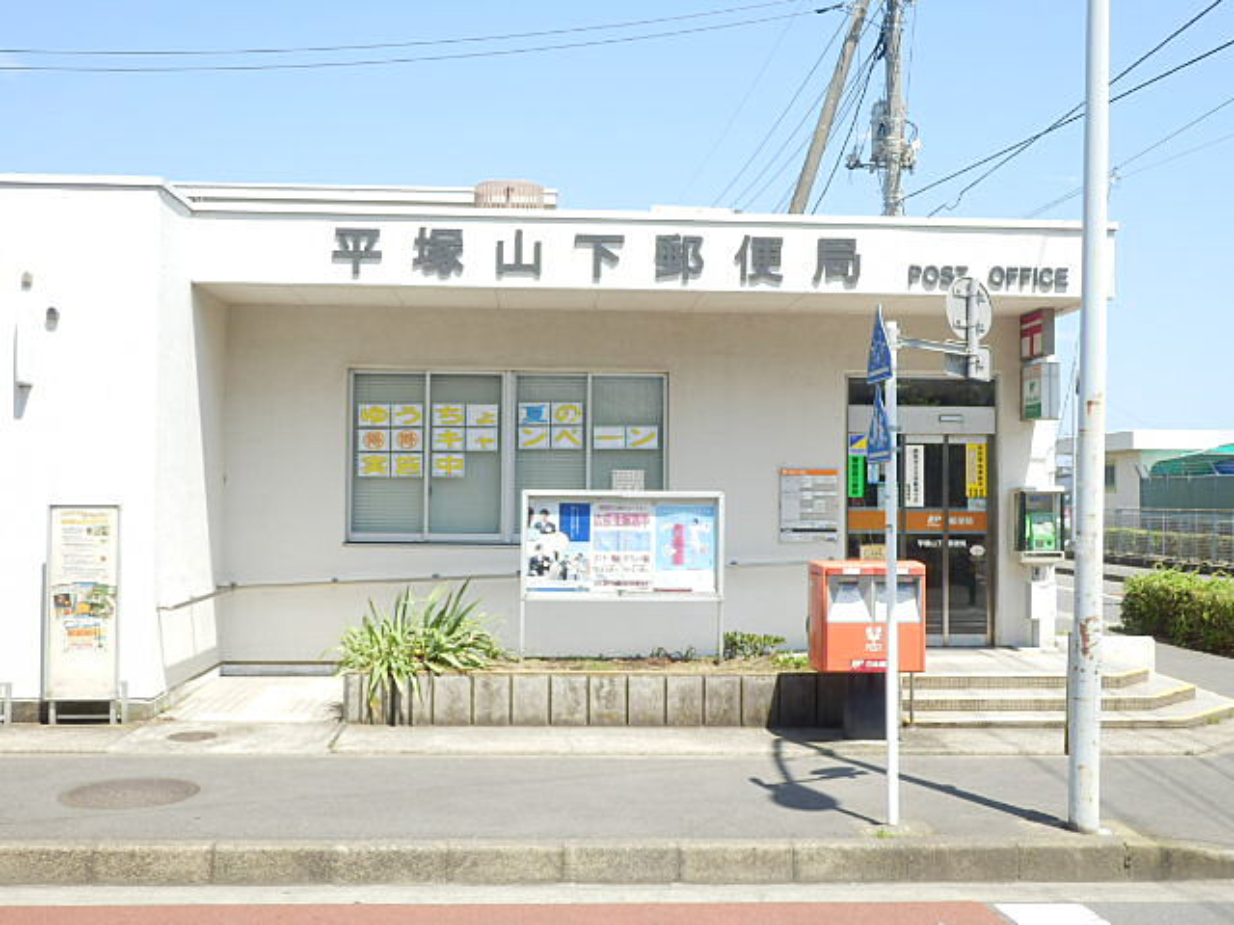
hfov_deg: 42.9
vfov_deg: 32.9
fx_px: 1569
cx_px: 617
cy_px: 462
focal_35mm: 44
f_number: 4.2
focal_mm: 7.9
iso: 80
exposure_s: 1/400
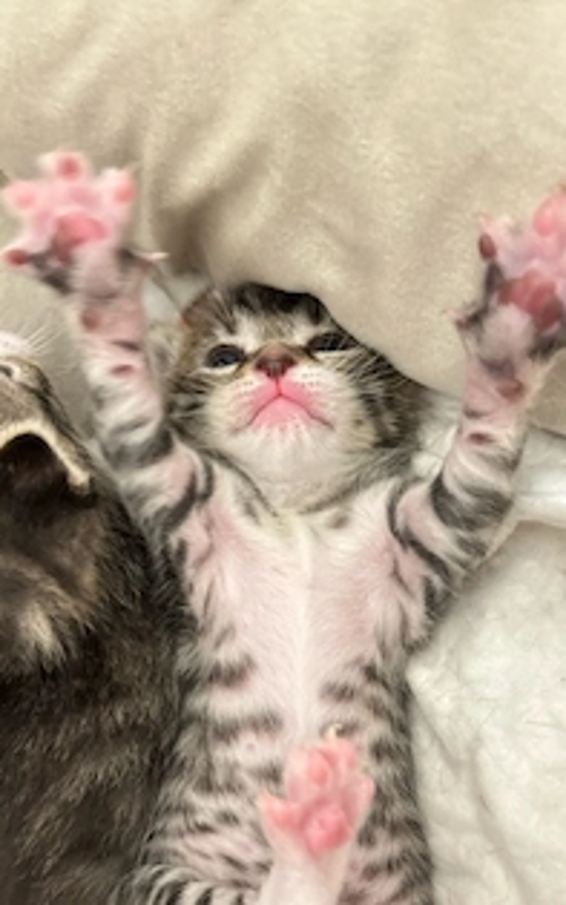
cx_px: 276
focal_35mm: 35
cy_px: 543
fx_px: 863
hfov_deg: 36.3
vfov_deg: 54.9
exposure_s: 1/33
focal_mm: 5.7
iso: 400
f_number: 1.5
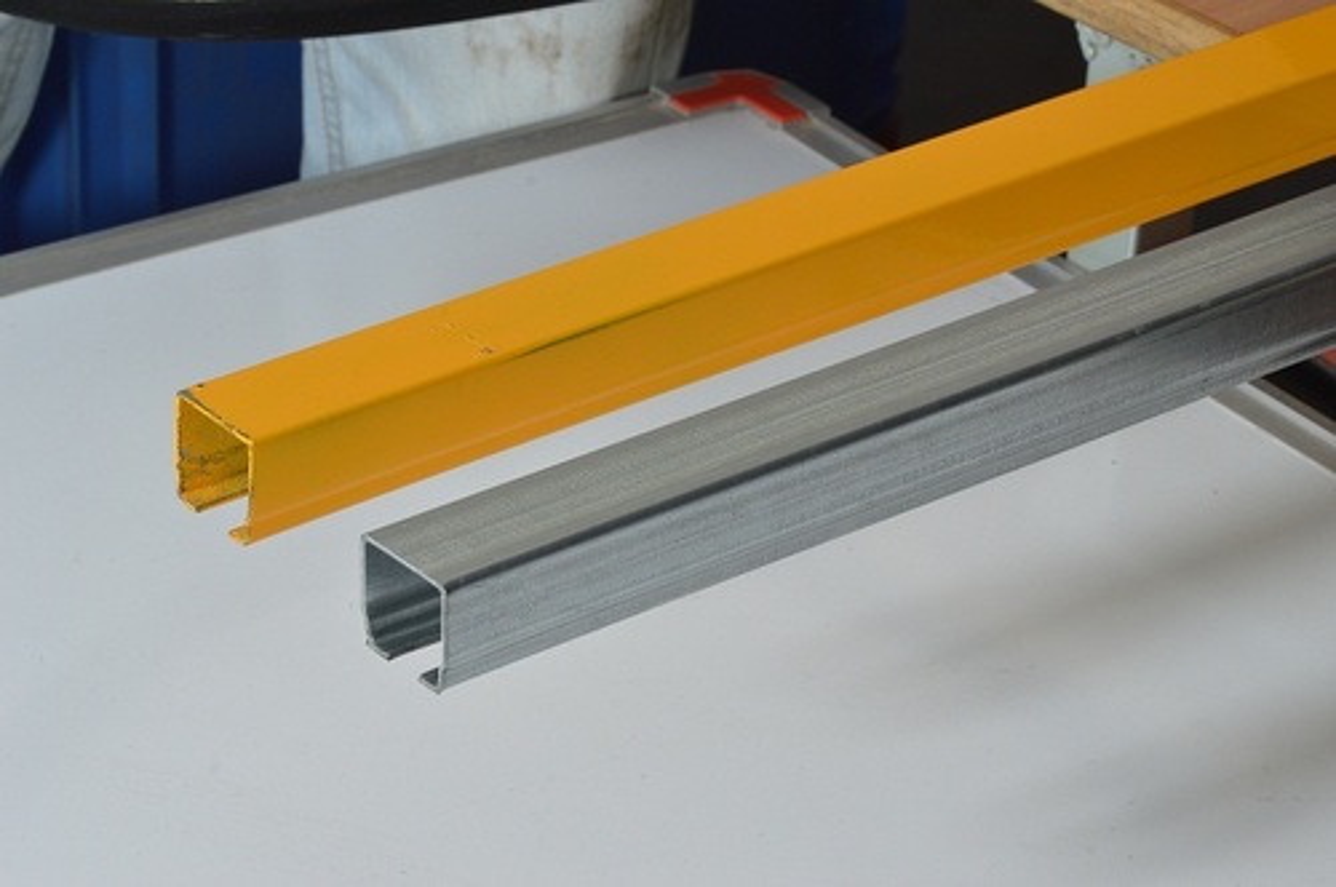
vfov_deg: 10.1
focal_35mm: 135
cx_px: 668
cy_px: 444
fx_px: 5003
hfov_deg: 15.2
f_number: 22
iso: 100
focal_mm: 90
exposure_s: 1/80
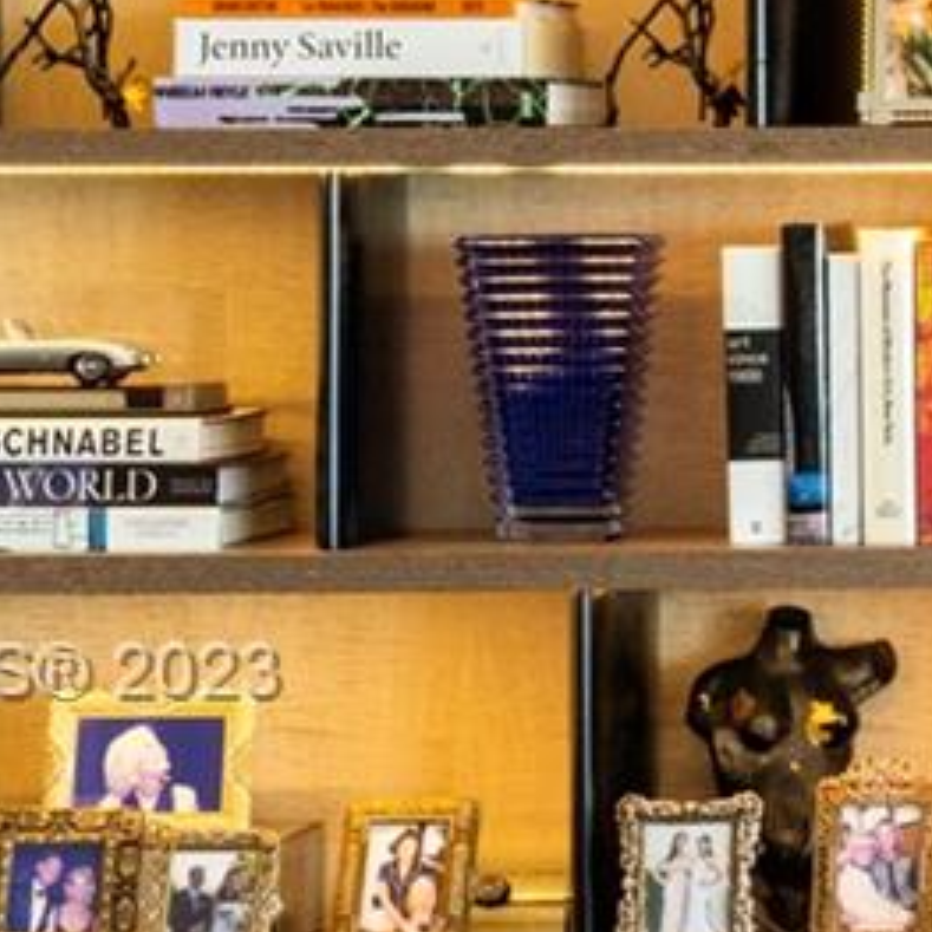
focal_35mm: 181
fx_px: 5513
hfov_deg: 9.0
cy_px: 677
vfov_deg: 9.6
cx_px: 1981
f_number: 11
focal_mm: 35
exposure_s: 1/25
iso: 200
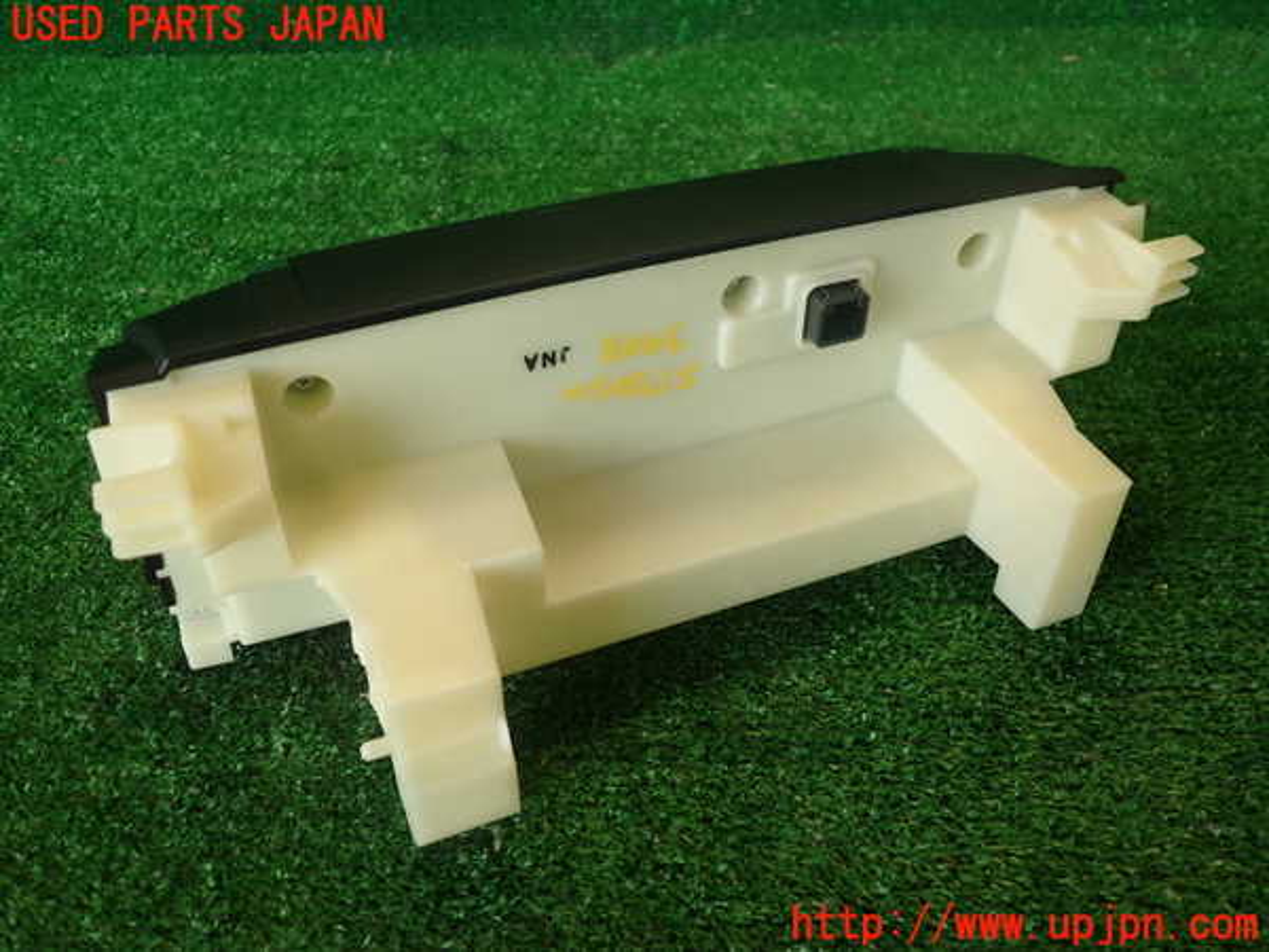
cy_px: 476
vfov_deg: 46.8
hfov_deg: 60.0
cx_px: 634
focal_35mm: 30
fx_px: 1100
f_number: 2.3
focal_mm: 5.4
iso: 100
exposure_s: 1/60
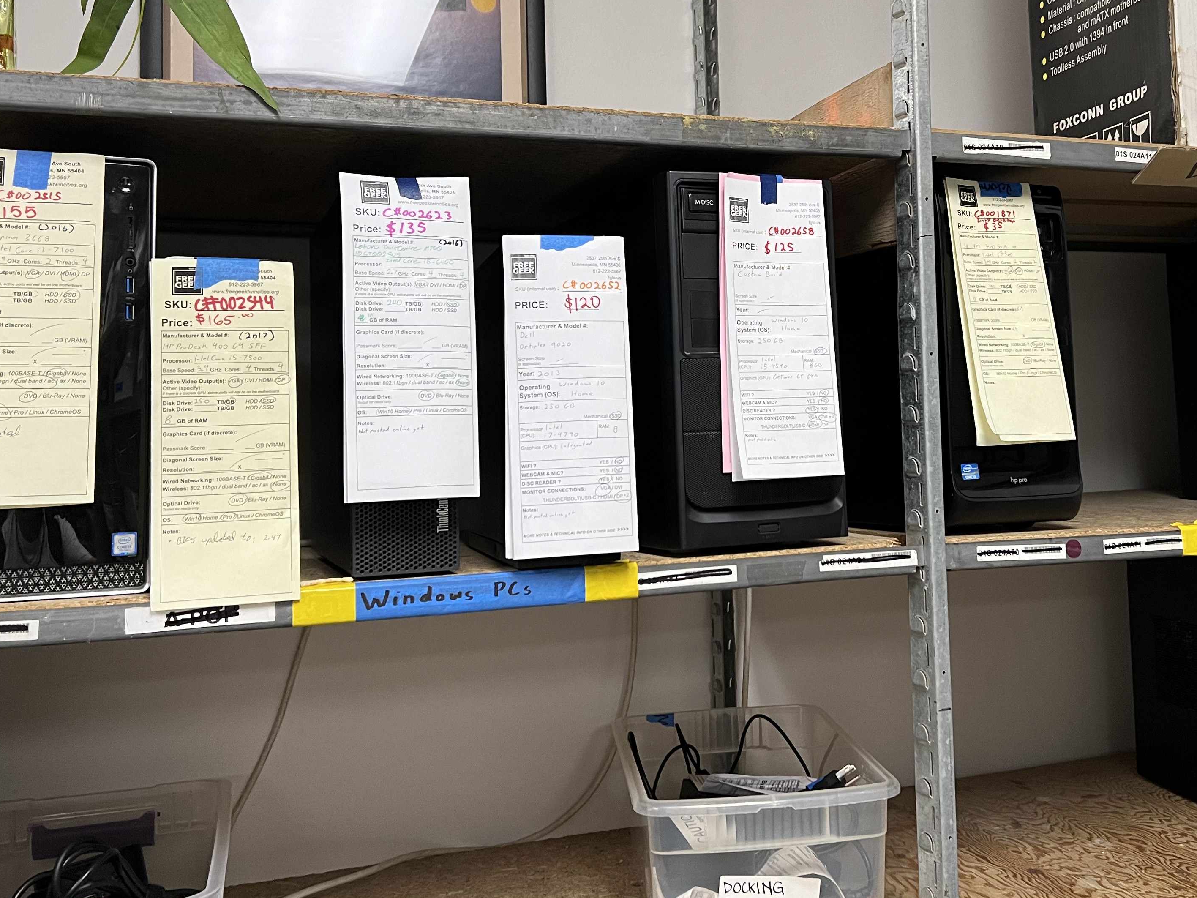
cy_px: 324
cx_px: 711
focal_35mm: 37
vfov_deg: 38.4
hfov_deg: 49.9
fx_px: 1279
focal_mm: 5.7
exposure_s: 1/60
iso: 160
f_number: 1.5
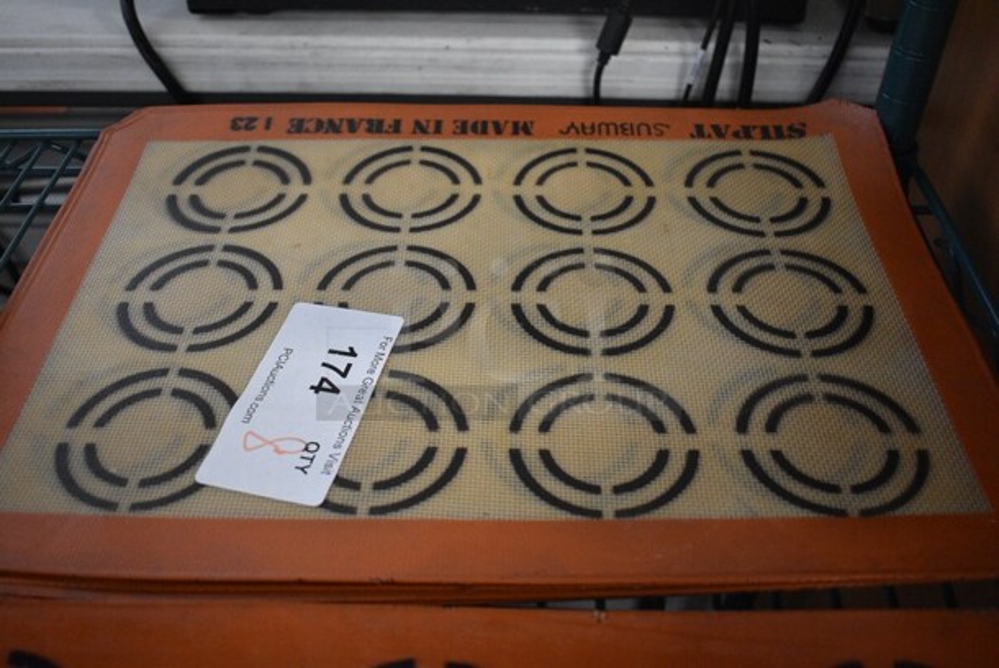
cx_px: 500
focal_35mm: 33
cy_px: 334
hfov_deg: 57.2
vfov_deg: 40.1
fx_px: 917
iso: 2800
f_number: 3.8
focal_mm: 22
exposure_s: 1/125
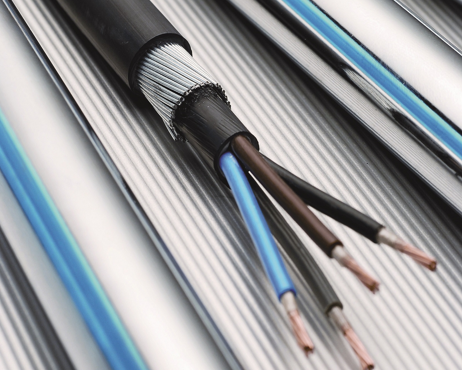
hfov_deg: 15.2
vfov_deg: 12.1
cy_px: 144
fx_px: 1737
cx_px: 230
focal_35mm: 127
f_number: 11
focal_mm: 60
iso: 100
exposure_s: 1/80
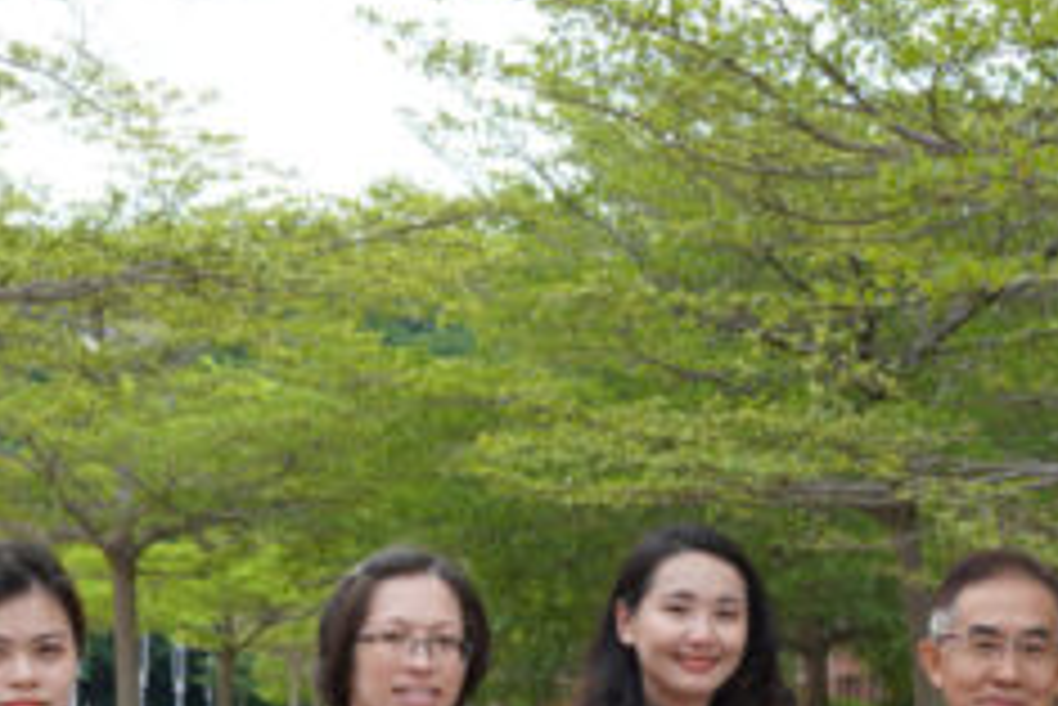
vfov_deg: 16.5
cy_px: 796
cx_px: 698
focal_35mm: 80
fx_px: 2361
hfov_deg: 25.1
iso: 100
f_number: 4
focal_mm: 21
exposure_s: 1/250
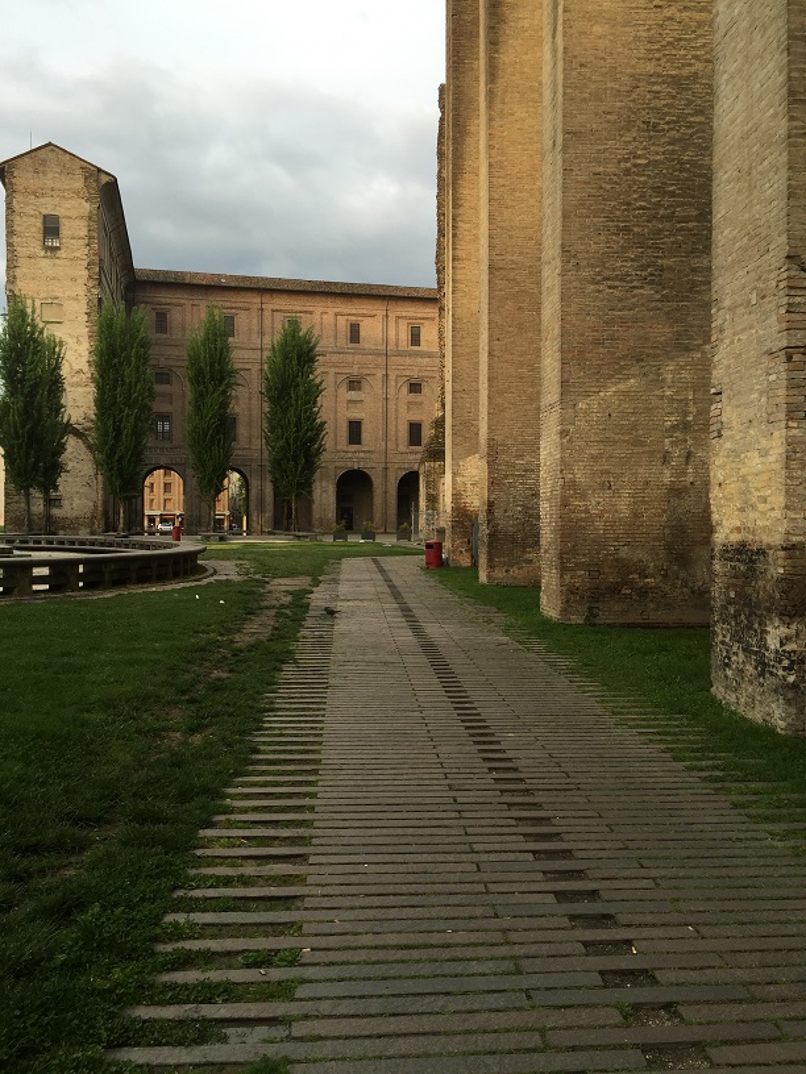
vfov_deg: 61.7
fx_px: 900
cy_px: 537
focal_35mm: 29
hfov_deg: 48.2
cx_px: 403
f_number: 2.2
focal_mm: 4.15
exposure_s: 1/234
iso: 32
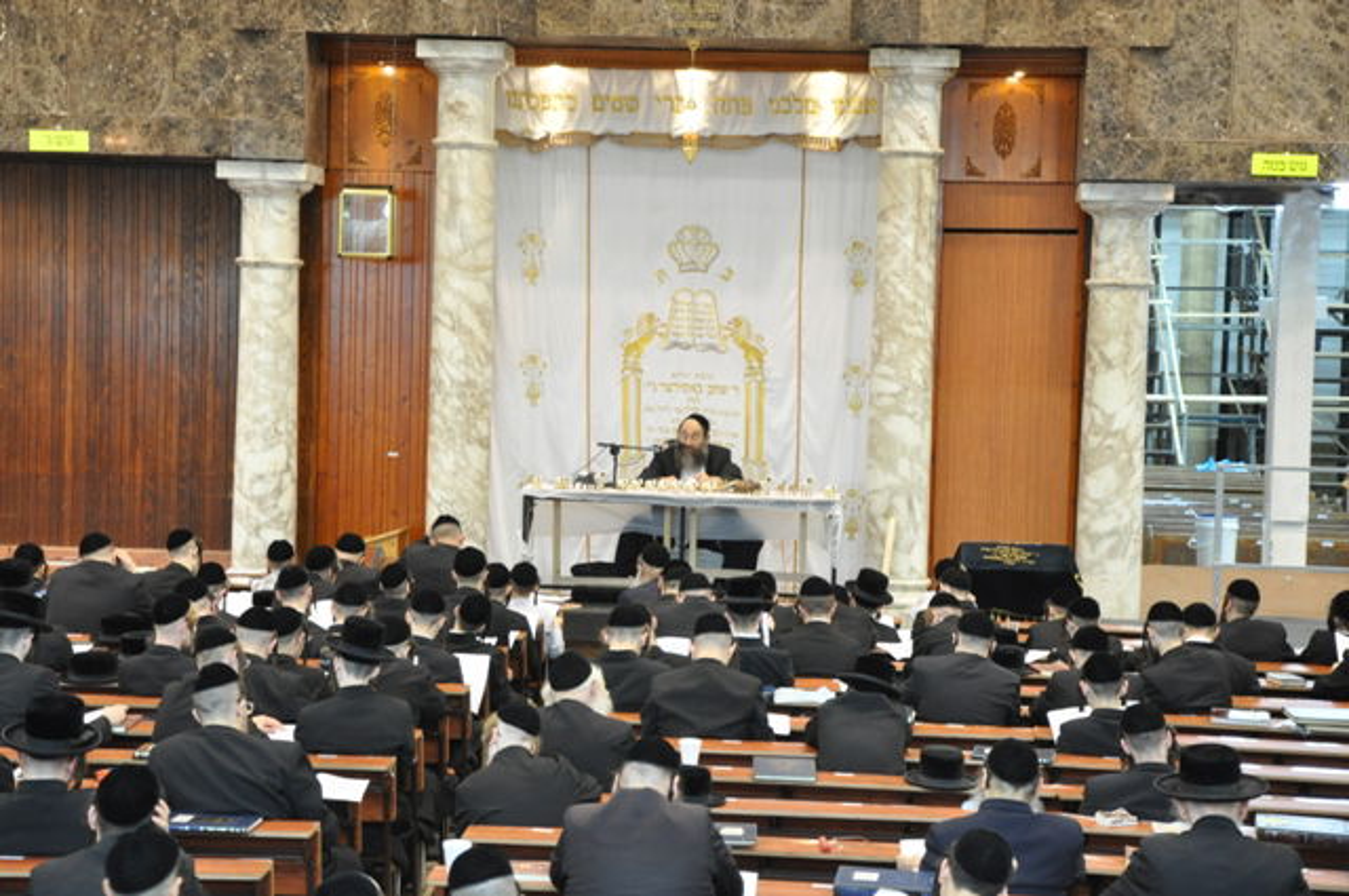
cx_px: 674
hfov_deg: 26.0
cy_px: 448
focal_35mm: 78
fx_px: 2919
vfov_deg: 17.4
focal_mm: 52
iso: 800
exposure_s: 1/13
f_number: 5
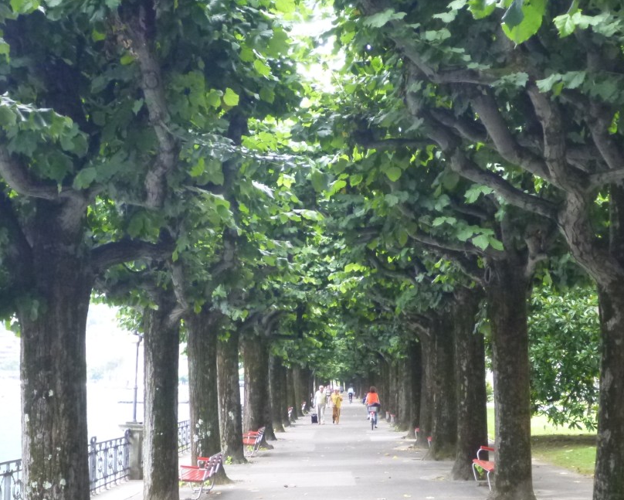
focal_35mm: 68
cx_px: 308
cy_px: 293
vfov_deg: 22.5
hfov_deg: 27.9
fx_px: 1256
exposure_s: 1/125
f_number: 4.9
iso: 800
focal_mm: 9.8
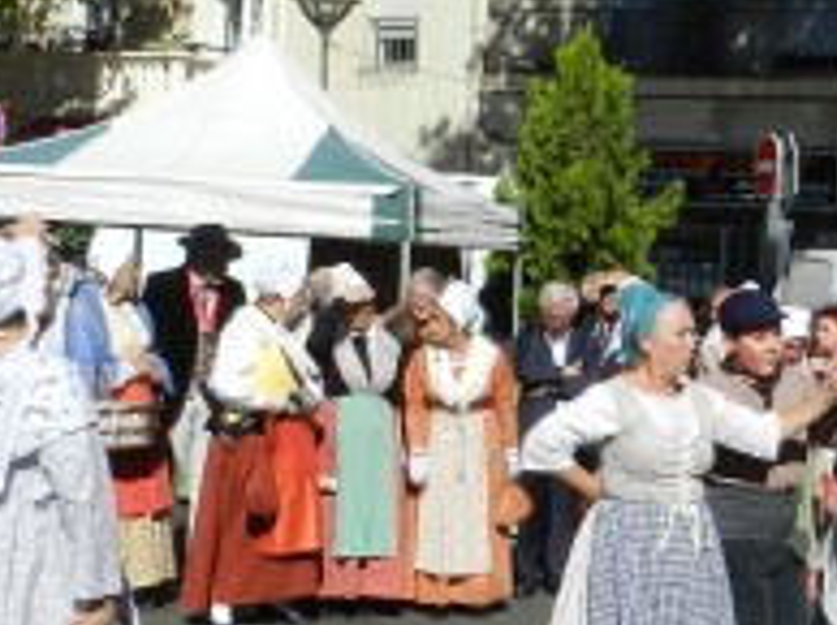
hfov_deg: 25.0
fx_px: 1835
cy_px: 435
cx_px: 725
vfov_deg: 19.3
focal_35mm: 76
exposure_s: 1/800
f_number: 5.6
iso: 160
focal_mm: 4
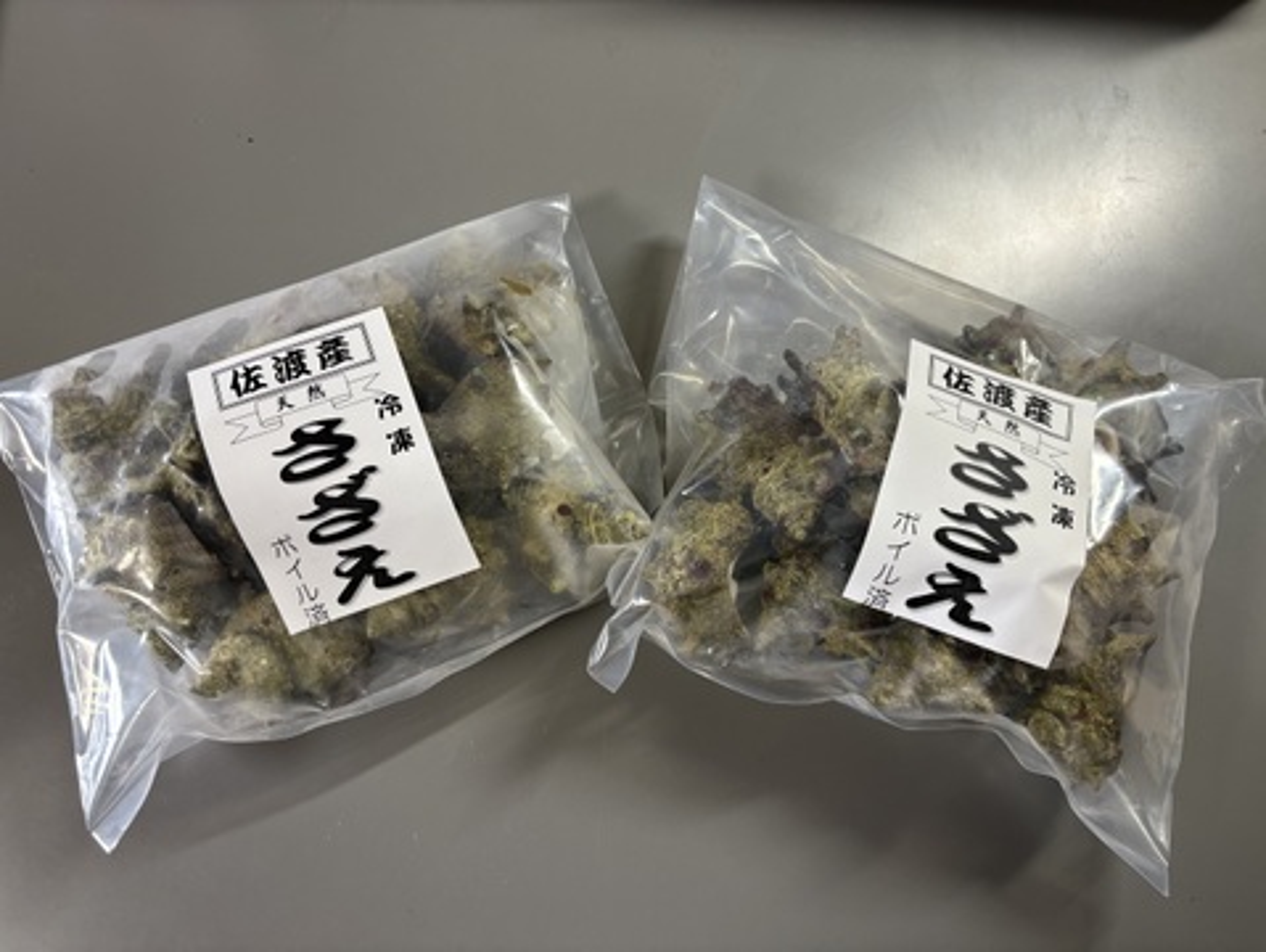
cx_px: 633
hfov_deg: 67.3
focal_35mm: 26
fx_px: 952
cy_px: 476
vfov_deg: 53.1
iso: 80
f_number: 1.6
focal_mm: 5.96
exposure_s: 1/60
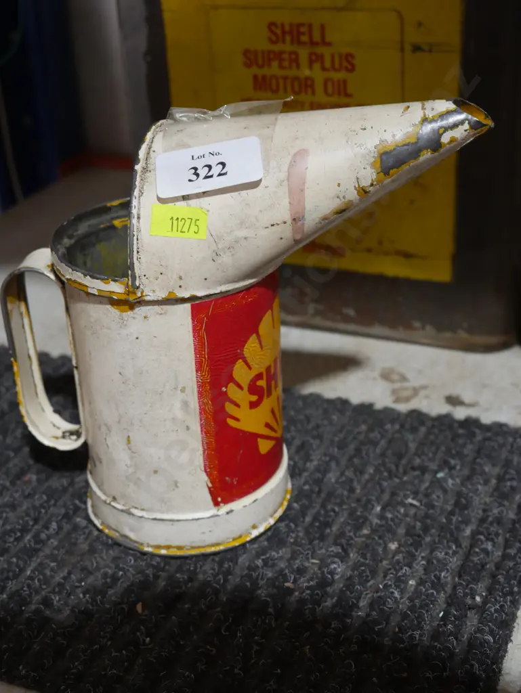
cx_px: 260
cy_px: 346
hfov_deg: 28.1
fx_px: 1043
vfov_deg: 36.8
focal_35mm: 52
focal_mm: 26
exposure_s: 1/60
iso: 1000
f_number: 5.3
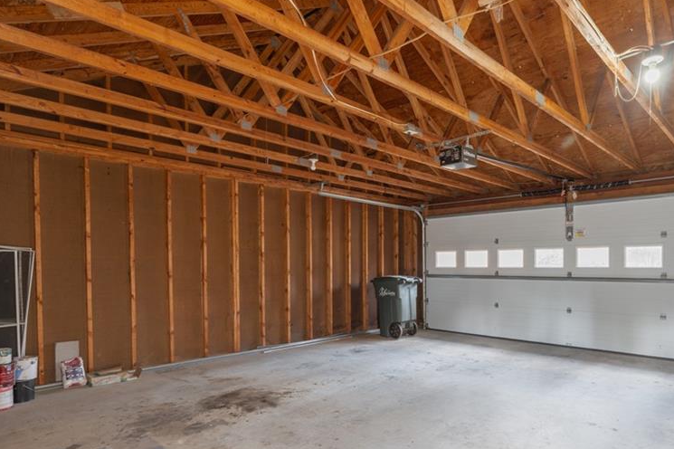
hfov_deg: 77.4
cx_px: 416
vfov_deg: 56.7
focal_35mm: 22
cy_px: 273
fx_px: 412
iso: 800
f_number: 9
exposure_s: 1/3
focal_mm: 16
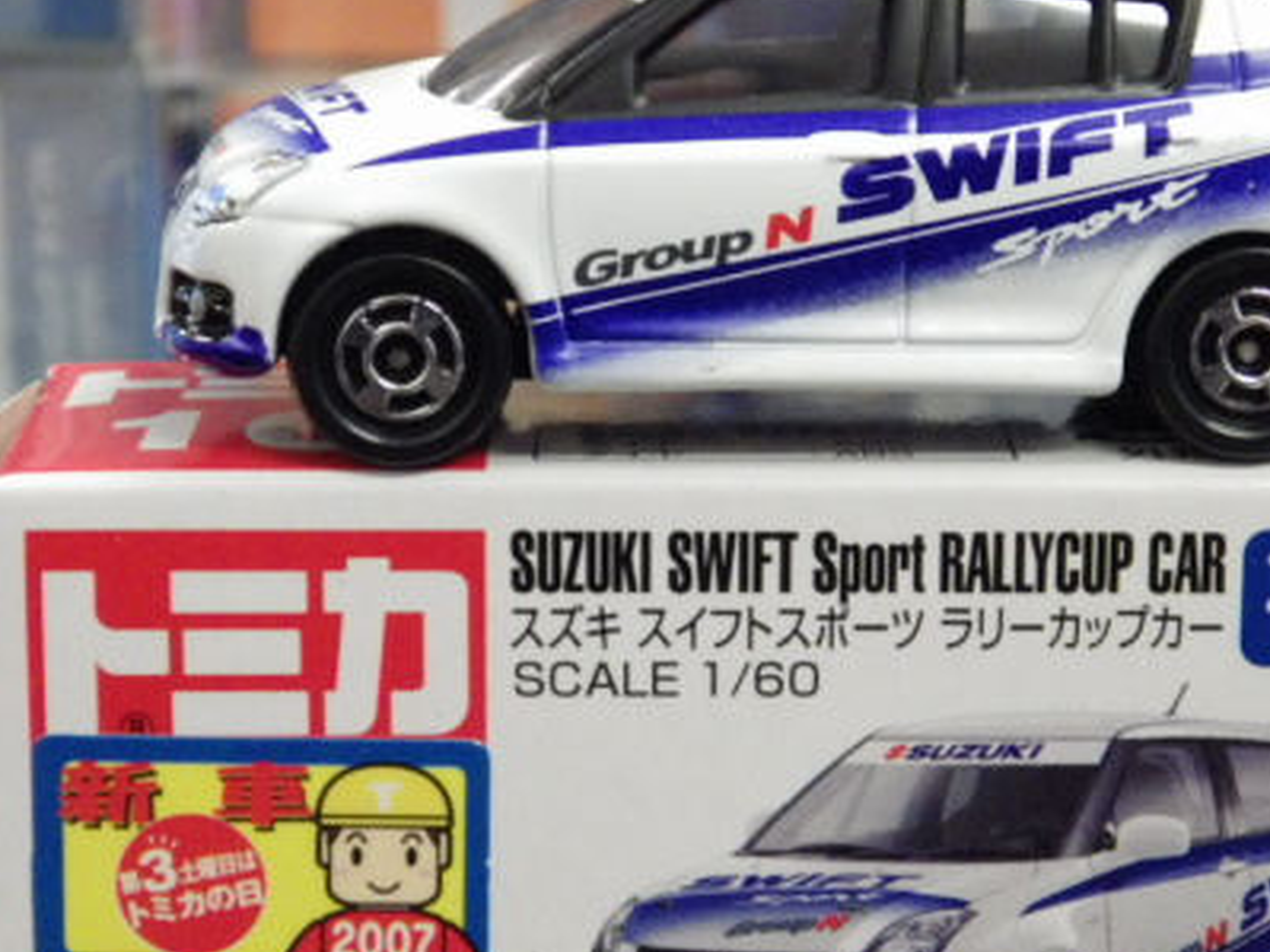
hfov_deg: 17.2
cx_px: 786
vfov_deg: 13.0
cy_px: 618
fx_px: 4181
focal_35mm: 114
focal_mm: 12.8
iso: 800
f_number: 4.2
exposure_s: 1/30
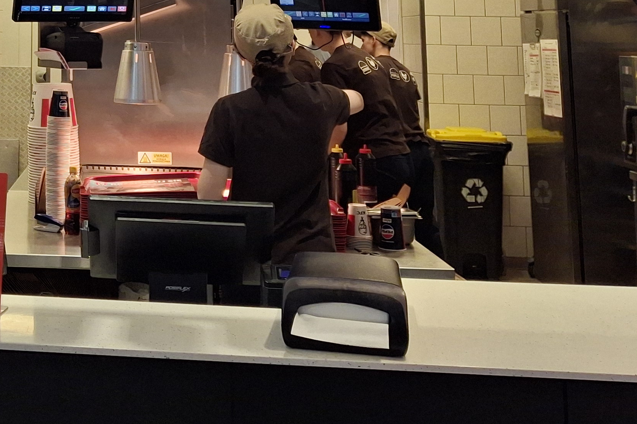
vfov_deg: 19.3
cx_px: 24
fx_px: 1132
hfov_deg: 29.6
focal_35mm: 64
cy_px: -152
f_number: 1.8
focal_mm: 4.69
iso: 40
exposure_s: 1/100
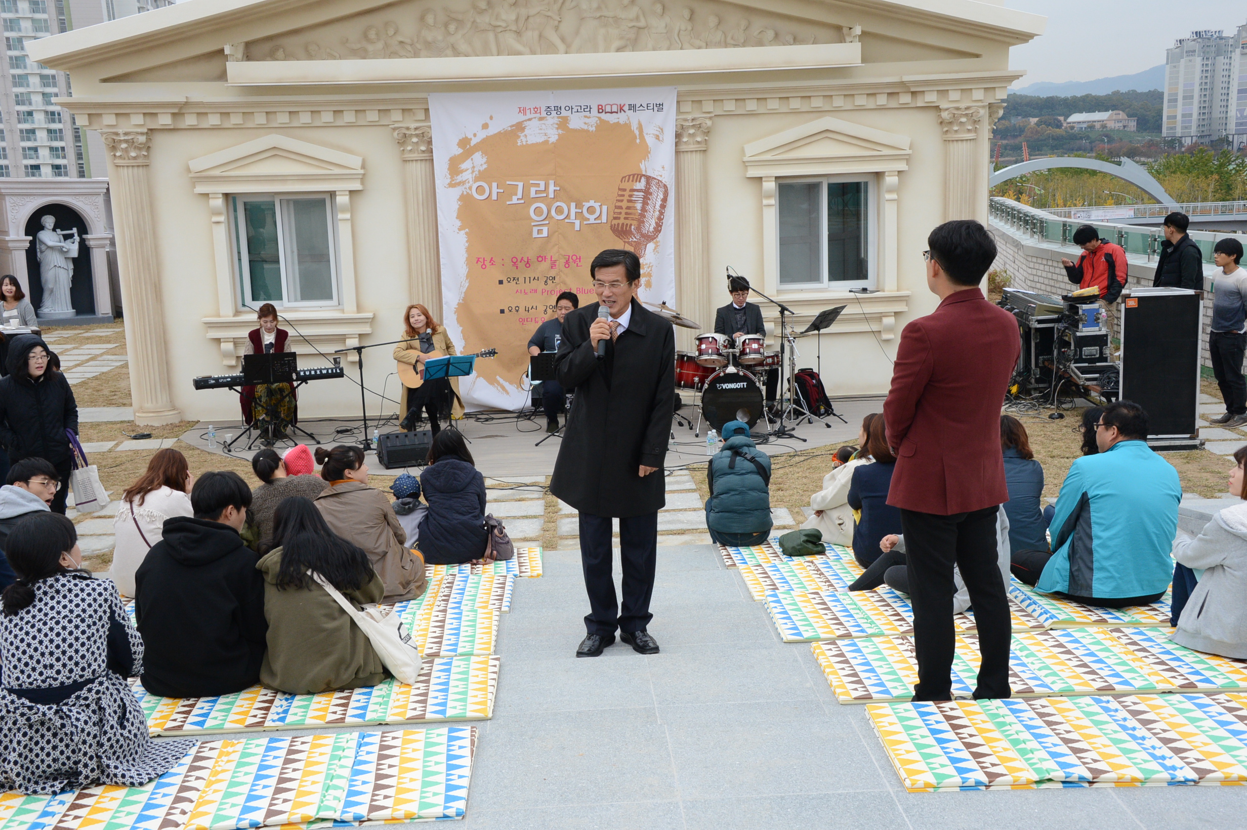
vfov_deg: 30.5
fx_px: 1523
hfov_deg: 44.5
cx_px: 624
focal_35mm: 44
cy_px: 415
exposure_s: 1/500
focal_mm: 44
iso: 2000
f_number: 11
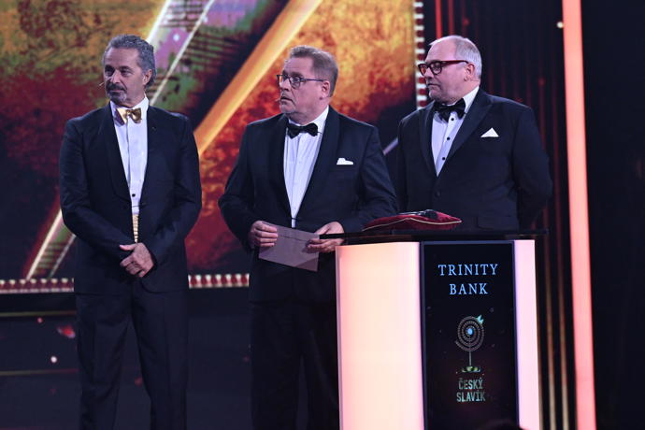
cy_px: 215
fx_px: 5375
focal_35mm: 300
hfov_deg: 6.9
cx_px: 322
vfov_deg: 4.6
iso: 3200
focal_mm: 200
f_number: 3.5
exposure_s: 1/200
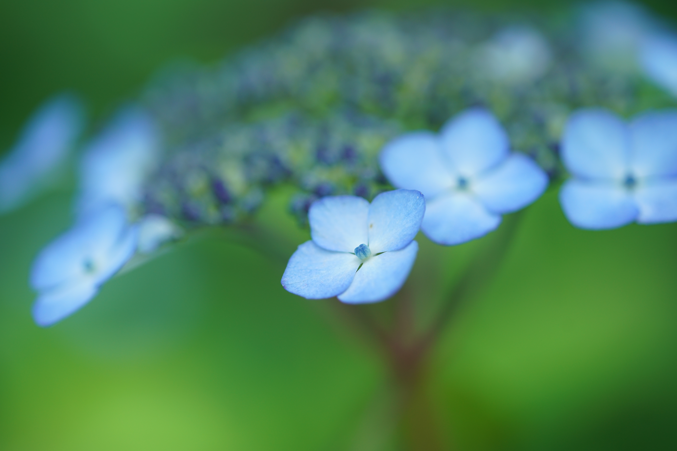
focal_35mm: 90
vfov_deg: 15.2
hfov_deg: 22.6
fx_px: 1693
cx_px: 338
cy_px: 226
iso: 400
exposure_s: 1/640
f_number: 2.8
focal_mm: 90
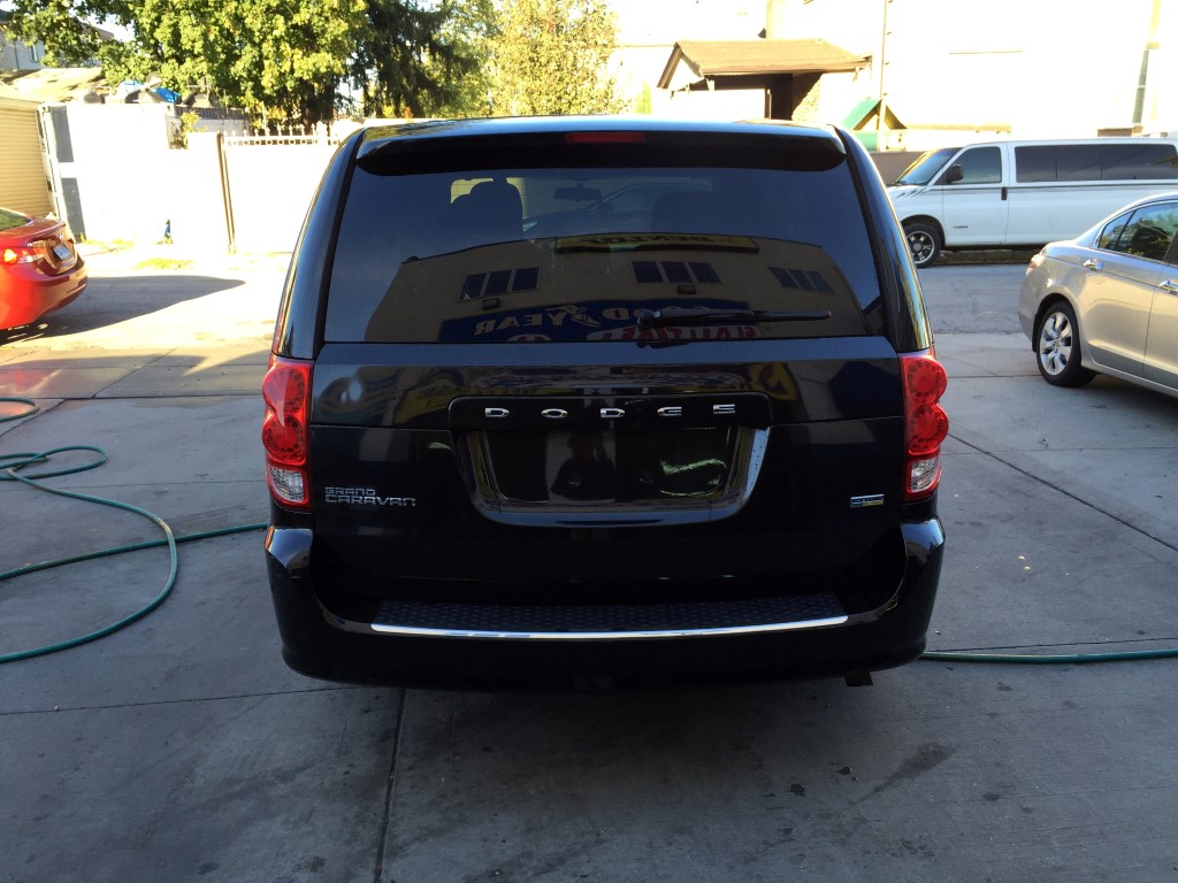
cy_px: 442
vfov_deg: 48.2
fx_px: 987
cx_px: 589
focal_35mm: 29
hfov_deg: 61.7
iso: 32
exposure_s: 1/182
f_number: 2.2
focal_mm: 4.15
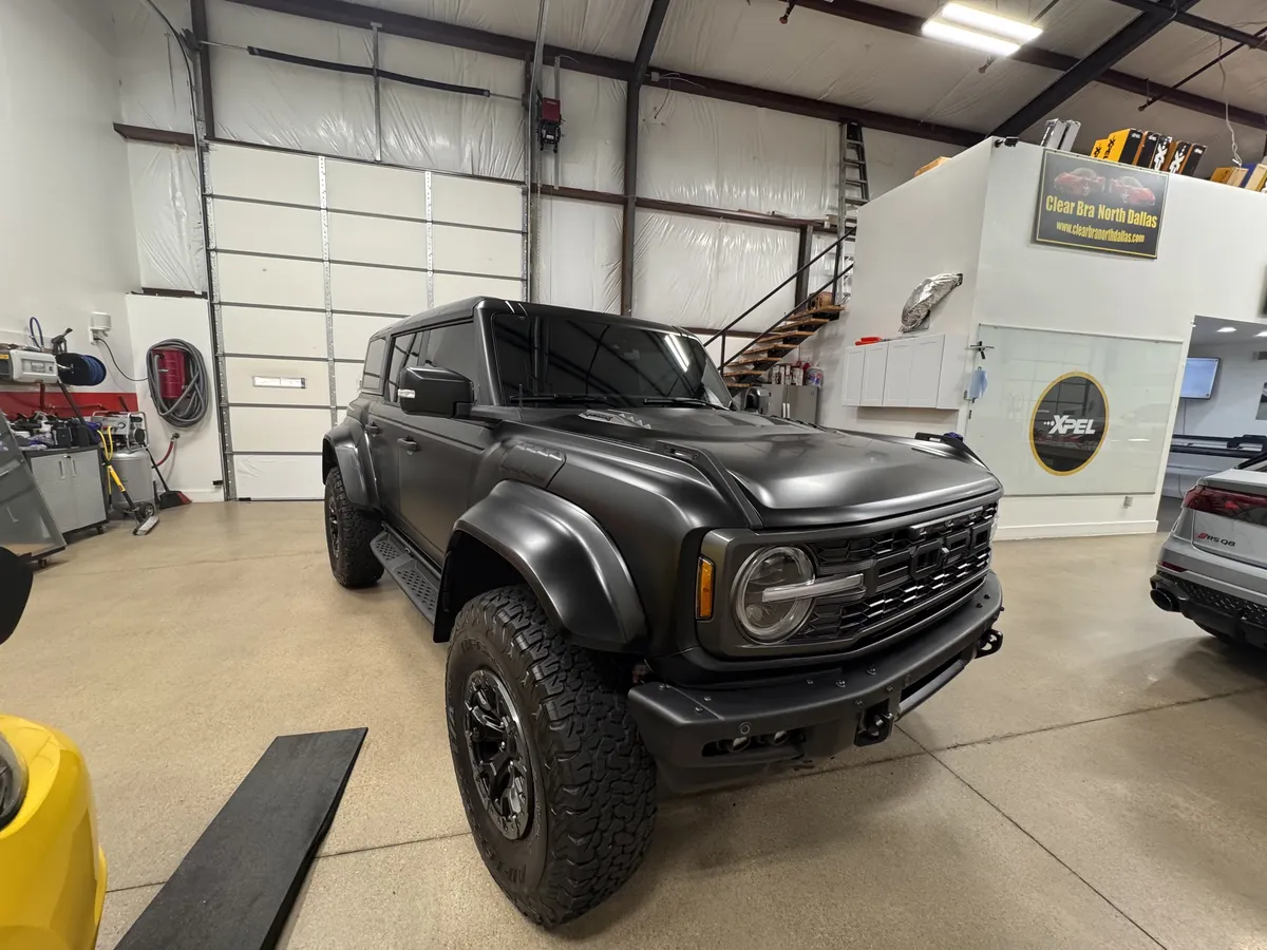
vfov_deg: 85.7
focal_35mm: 14
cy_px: 475
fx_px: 512
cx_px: 634
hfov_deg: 102.1
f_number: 2.2
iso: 250
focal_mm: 2.22
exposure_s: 1/120
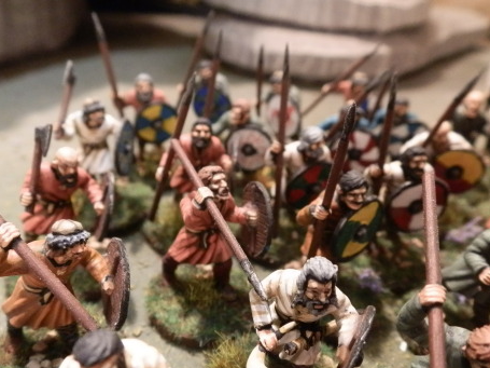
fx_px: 467
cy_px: 208
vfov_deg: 42.8
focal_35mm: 33
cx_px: 235
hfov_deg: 55.3
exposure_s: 1/40
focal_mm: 5
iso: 400
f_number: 3.1
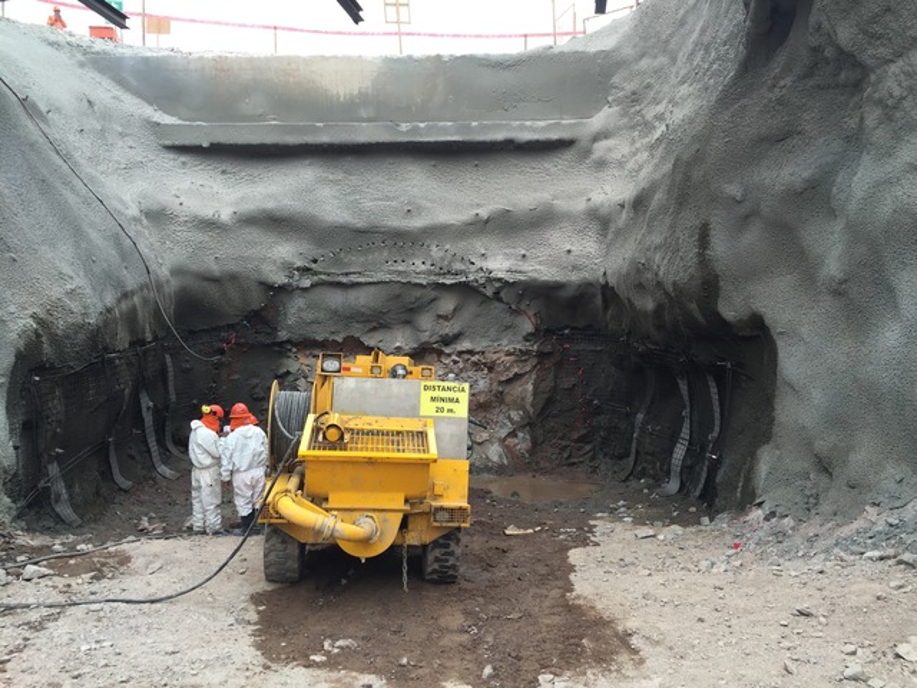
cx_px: 458
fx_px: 768
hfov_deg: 61.7
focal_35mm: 29
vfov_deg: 48.2
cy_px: 344
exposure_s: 1/198
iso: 32
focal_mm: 4.15
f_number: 2.2
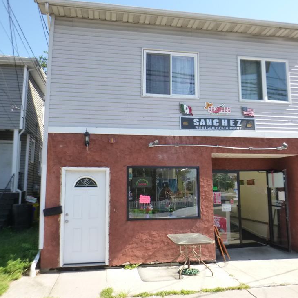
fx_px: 302
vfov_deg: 52.5
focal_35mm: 31
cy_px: 142
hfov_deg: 52.3
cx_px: 173
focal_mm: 4.5
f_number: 3.9
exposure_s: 1/200
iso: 160
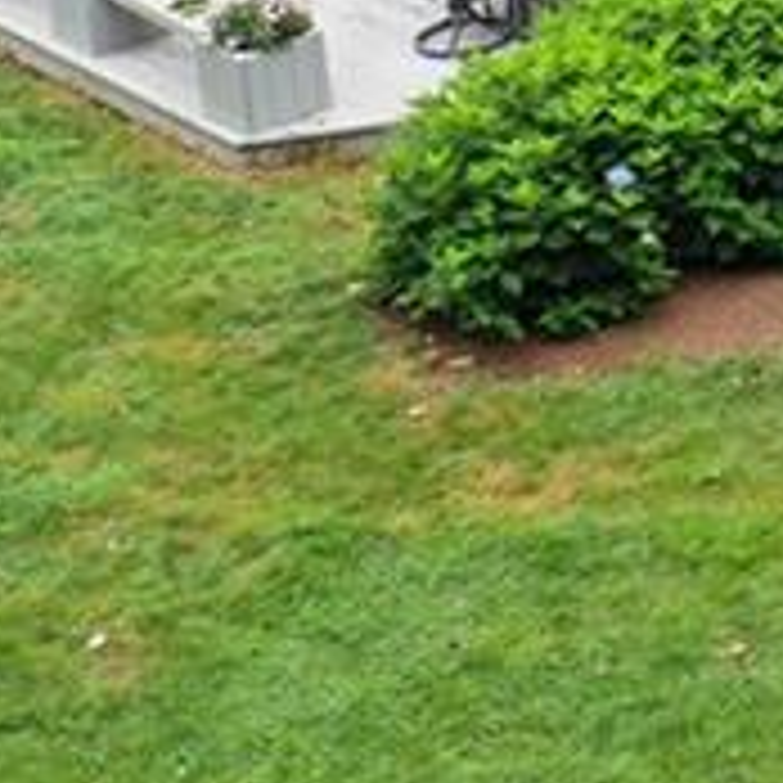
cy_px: -666
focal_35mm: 140
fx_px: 3583
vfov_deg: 11.5
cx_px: 1836
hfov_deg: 10.8
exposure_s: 1/120
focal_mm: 10.26
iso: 100
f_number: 4
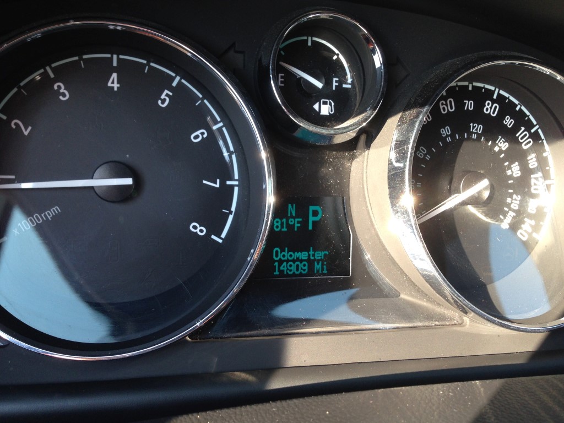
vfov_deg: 42.9
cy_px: 212
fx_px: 538
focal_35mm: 33
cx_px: 282
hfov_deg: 55.4
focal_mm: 4.12
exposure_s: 1/120
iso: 80
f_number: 2.4
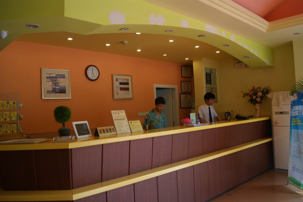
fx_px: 252
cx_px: 152
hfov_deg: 62.0
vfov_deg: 43.6
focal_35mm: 30
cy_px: 101
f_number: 4.5
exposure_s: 1/30
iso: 100
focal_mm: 20
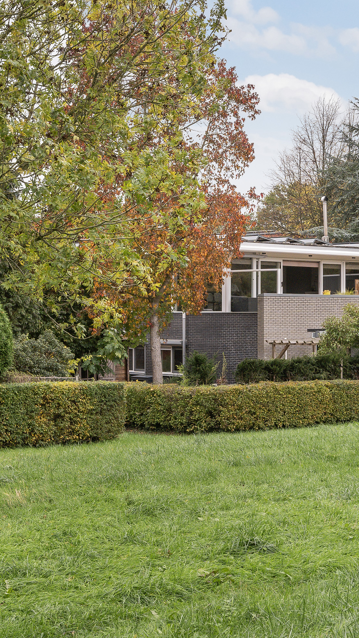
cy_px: 320
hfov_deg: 16.7
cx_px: 351
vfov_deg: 29.7
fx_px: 1201
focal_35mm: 71
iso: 400
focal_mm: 30
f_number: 10
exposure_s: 1/40
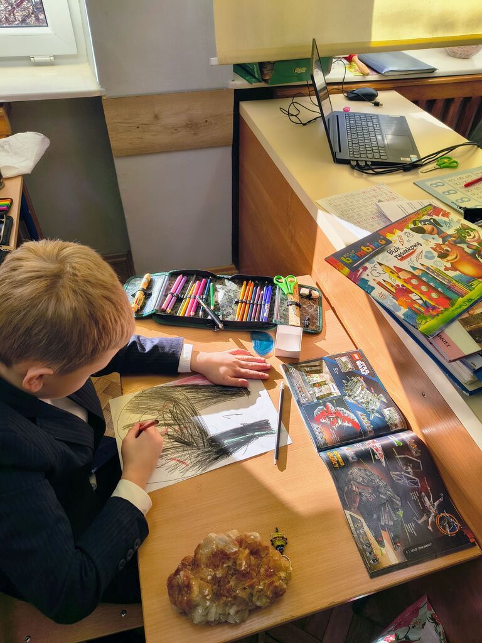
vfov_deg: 73.9
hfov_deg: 58.9
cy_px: 322
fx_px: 427
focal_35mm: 23
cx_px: 241
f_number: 1.8
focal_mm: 5.56
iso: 100
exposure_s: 1/344
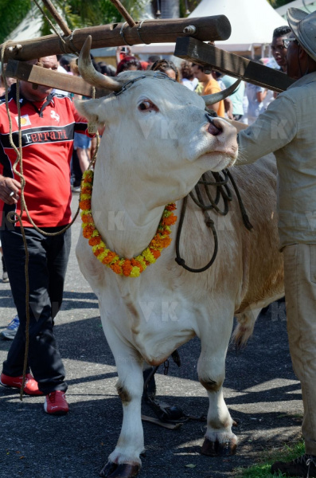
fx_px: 1390
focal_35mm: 105
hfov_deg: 13.0
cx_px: 158
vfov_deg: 19.5
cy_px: 239
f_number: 8
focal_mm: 70
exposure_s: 1/320
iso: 200
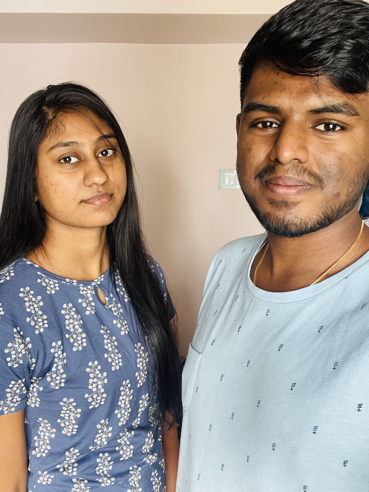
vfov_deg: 60.0
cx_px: 184
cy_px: 246
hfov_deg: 46.8
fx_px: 426
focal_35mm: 30
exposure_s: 1/60
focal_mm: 2.71
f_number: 2.2
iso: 200
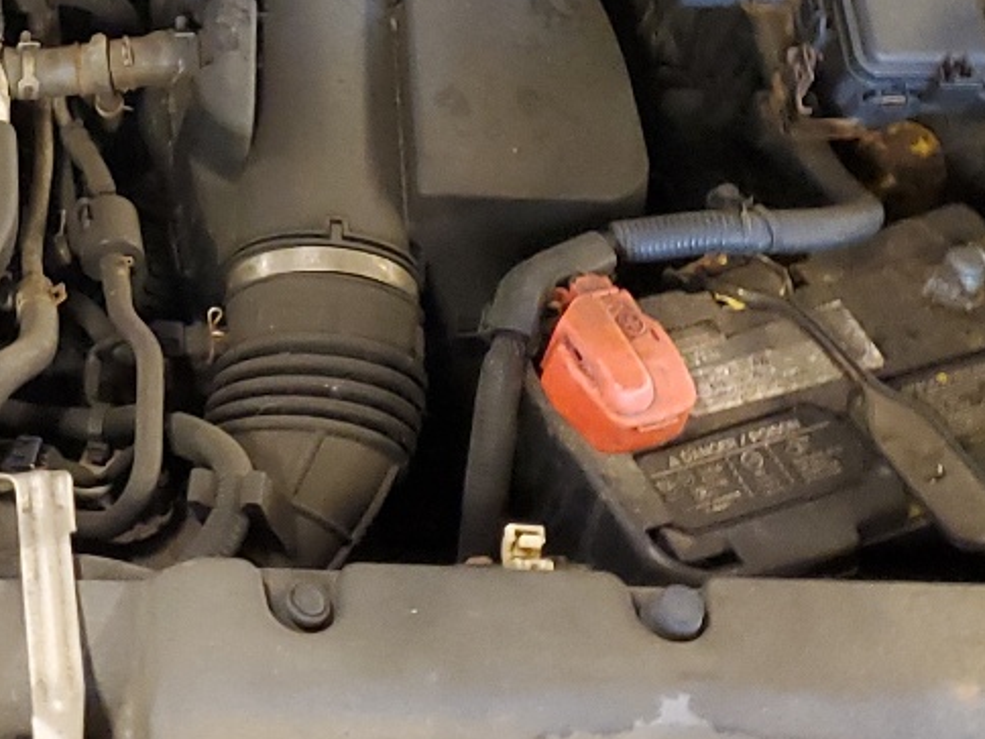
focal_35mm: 86
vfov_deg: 16.4
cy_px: -153
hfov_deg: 22.0
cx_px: 16
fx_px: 2447
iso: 322
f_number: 1.5
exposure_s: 1/15
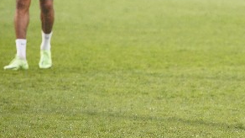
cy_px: -32
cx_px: 257
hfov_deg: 4.5
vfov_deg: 2.5
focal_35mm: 481
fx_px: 3124
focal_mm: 200
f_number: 4
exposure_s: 1/250
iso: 2500
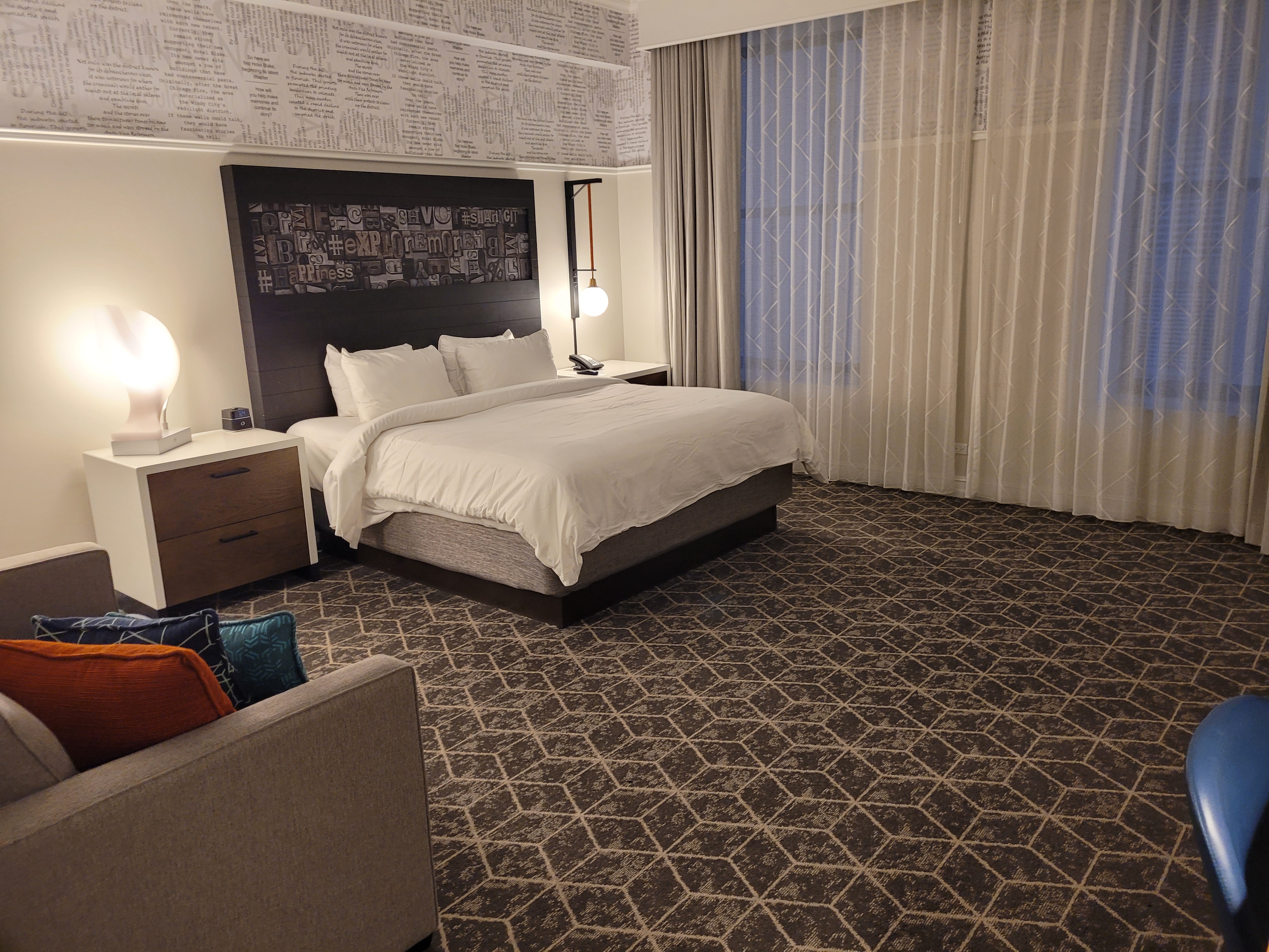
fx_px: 953
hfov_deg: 67.3
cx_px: 634
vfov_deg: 53.1
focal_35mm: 26
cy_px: 476
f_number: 1.8
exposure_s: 1/40
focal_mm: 5.4
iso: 160
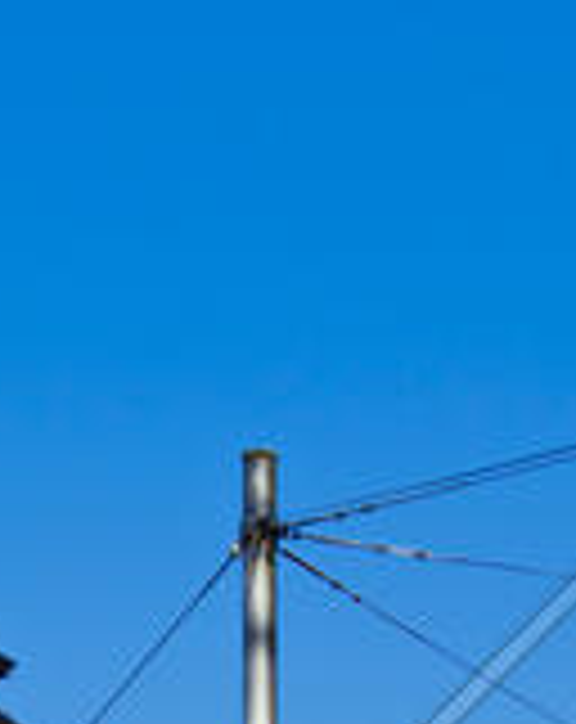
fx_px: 3801
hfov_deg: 8.6
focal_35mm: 178
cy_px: 1124
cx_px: 38
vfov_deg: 10.5
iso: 100
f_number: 4.8
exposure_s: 1/1500
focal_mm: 35
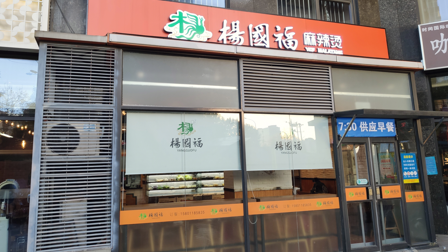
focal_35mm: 29
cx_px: 220
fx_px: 345
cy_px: 105
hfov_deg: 66.1
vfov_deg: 40.1
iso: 120
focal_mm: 4.75
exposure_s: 1/100
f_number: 1.75
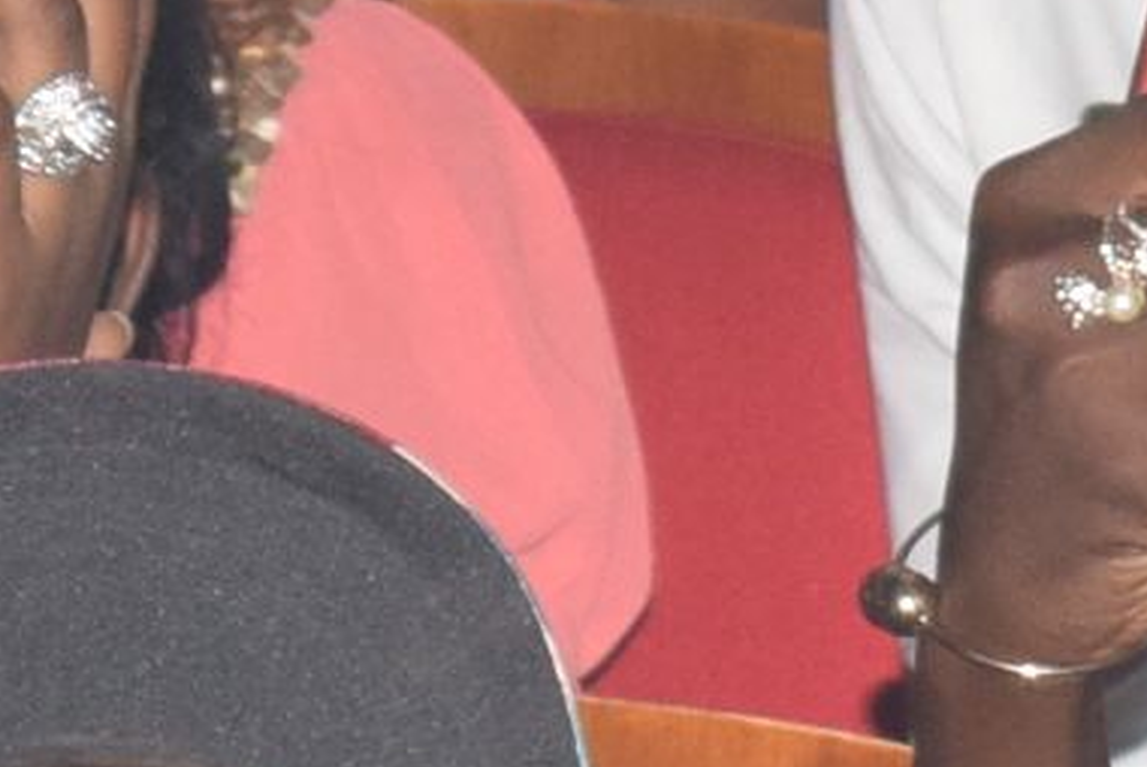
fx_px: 20723
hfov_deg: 3.2
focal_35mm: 650
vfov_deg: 2.1
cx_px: 1808
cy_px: 1881
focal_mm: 55
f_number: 5.6
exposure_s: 1/60
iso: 1000
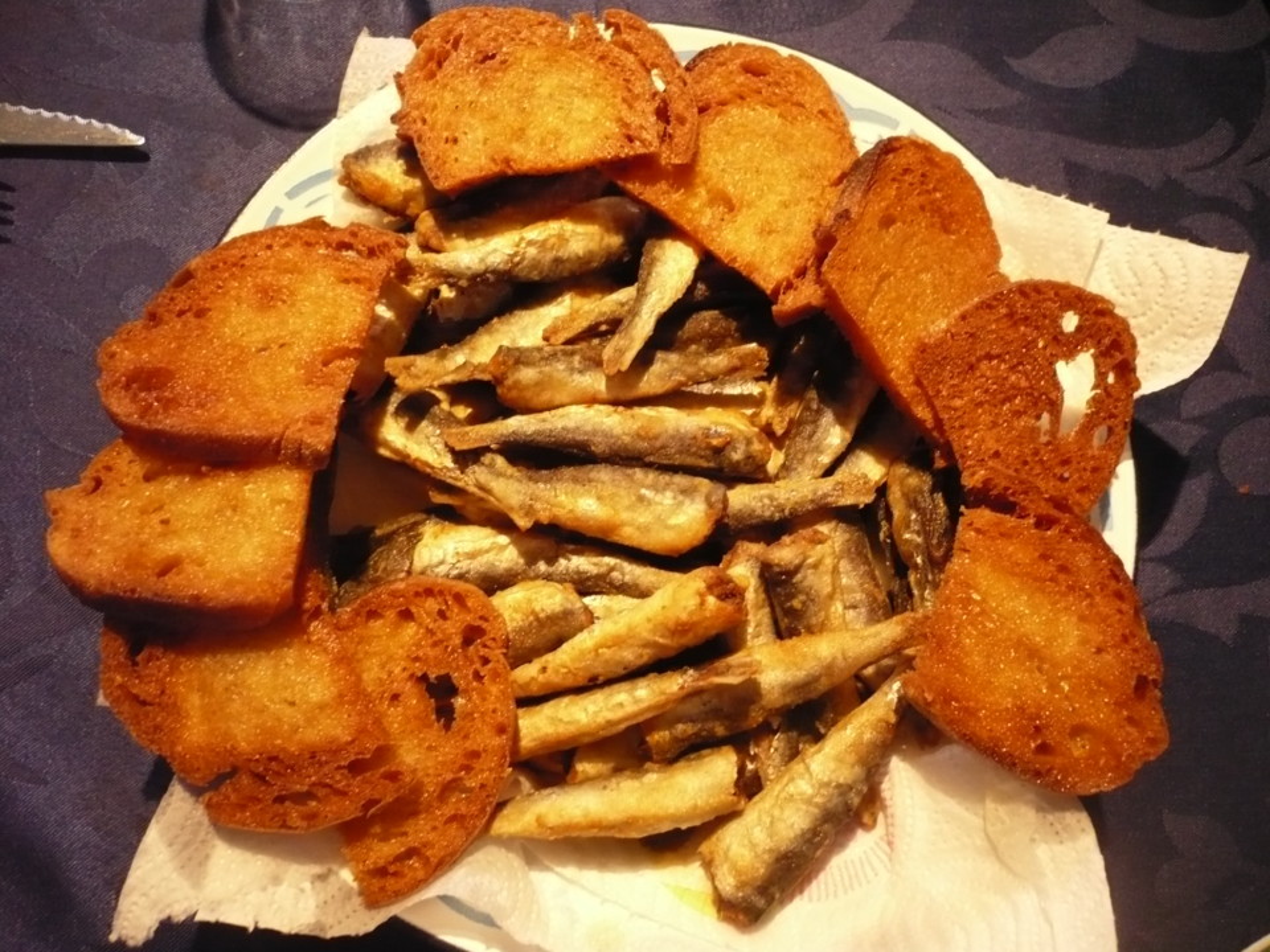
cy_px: 476
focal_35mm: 35
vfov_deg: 40.7
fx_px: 1284
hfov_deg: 52.6
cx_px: 635
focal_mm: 5.8
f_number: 2.8
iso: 400
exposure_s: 1/13
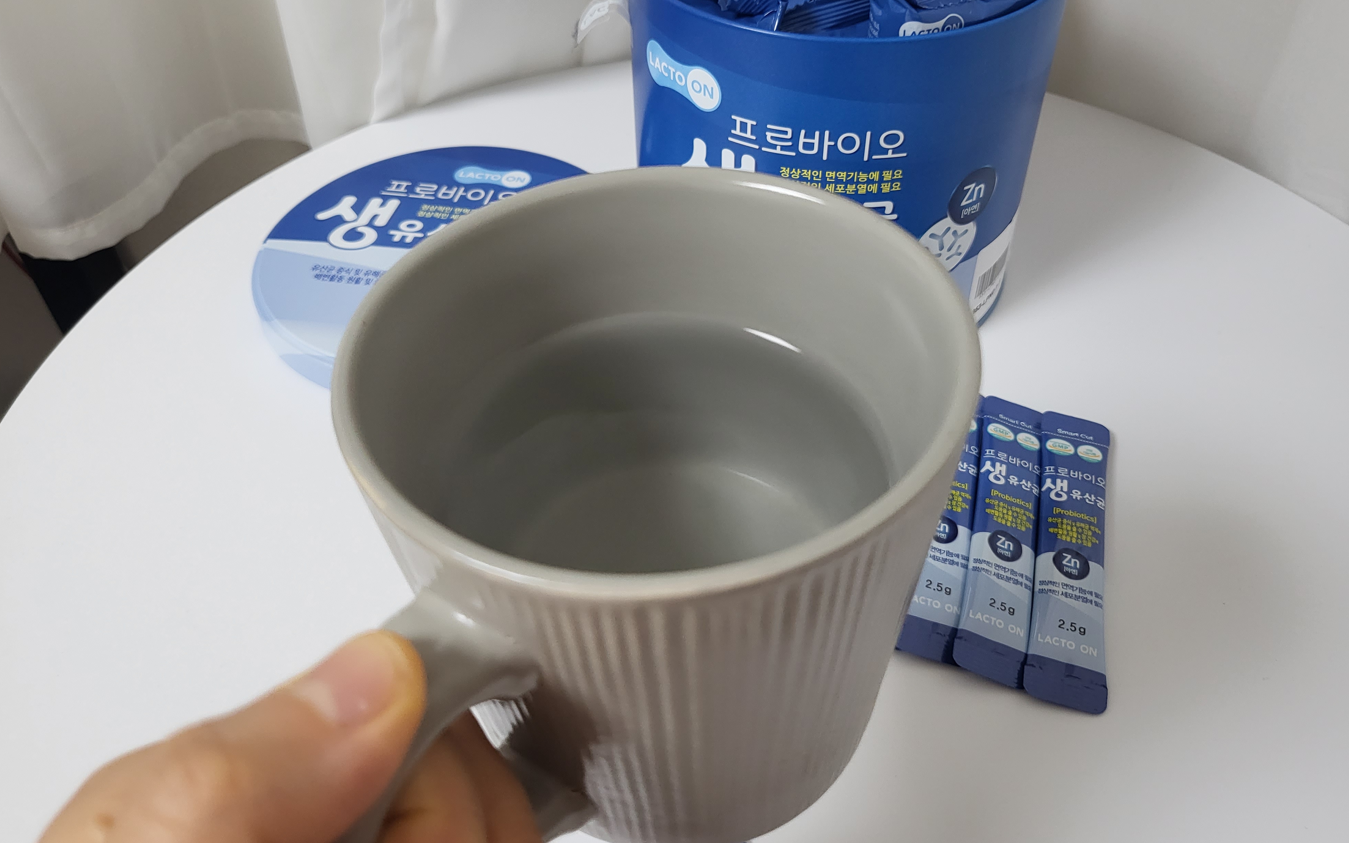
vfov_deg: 44.5
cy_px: 386
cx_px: 675
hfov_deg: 66.5
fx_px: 1029
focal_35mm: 28
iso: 160
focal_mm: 4.25
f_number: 1.8
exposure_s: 1/60
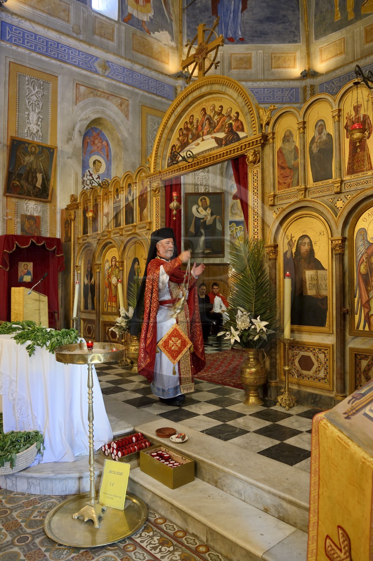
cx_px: 186
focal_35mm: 27
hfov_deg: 47.9
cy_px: 280
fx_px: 420
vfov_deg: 67.4
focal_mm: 27
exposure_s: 1/60
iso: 1600
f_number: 5
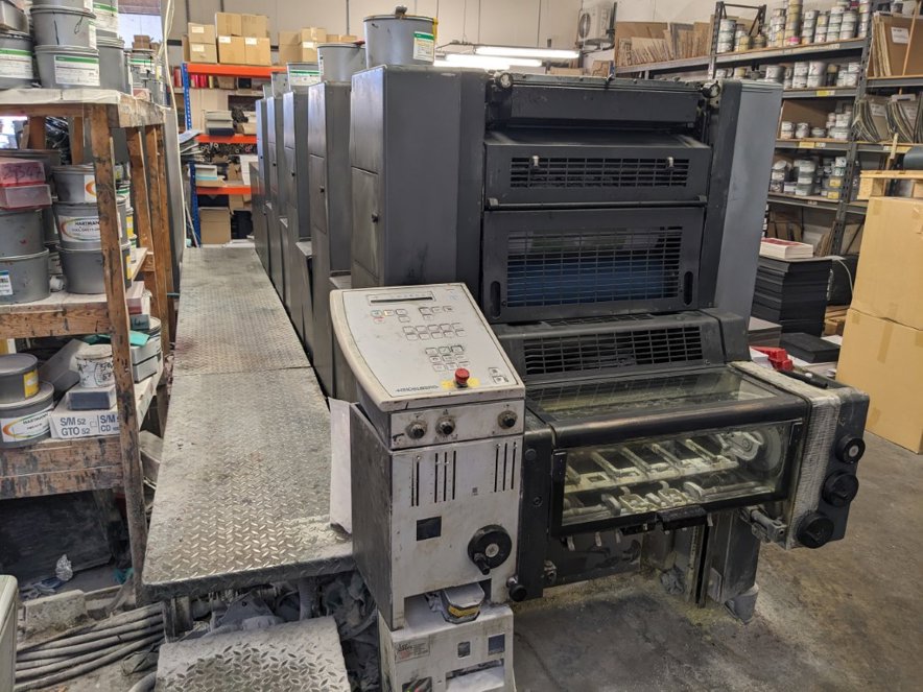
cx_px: 462
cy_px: 346
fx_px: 720
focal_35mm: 27
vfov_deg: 51.4
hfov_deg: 65.3
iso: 80
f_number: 1.73
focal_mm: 4.38
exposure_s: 1/50
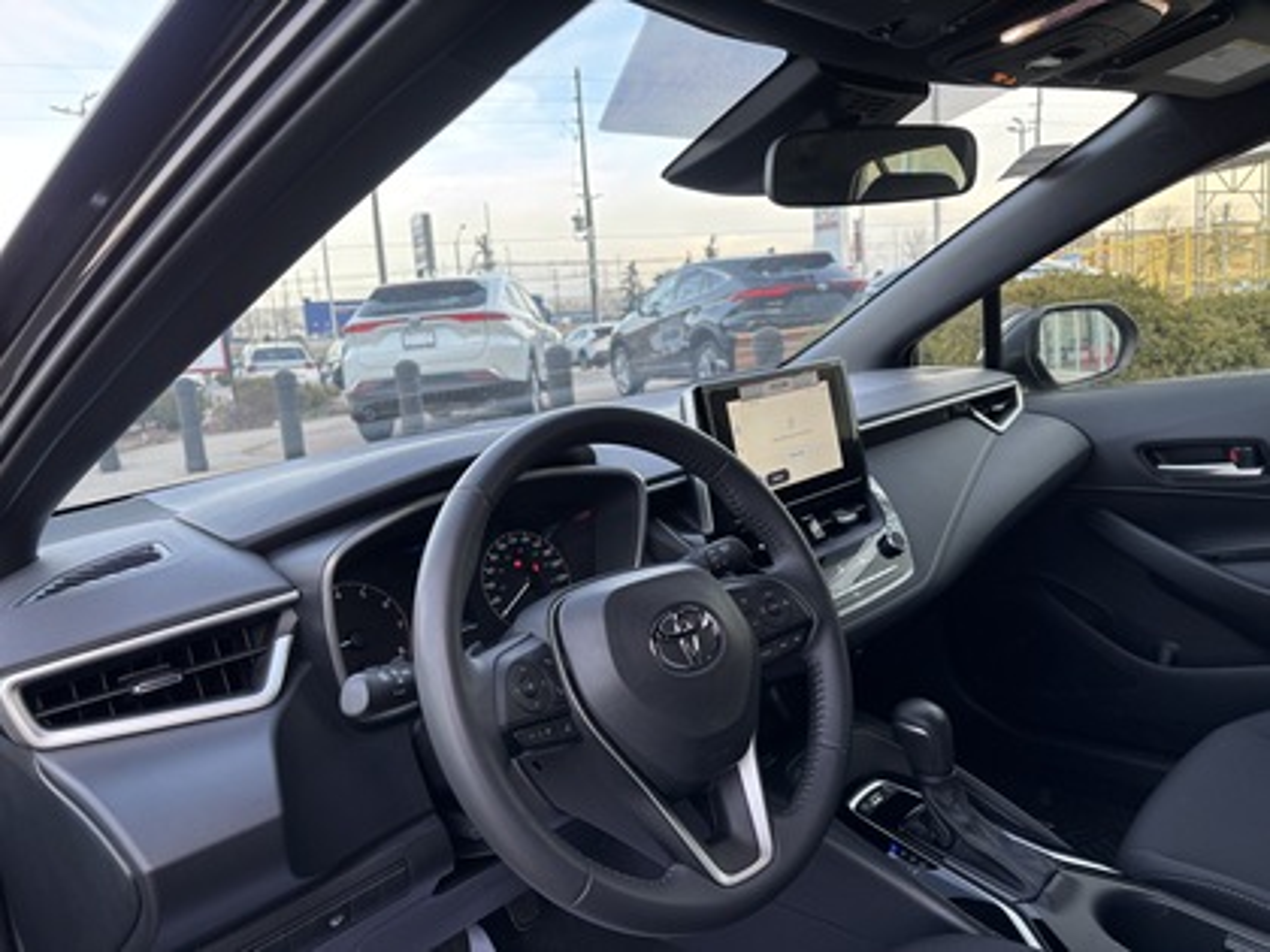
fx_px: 954
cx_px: 635
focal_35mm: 26
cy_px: 476
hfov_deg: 67.3
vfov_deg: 53.1
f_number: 1.6
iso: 64
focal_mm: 5.96
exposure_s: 1/121
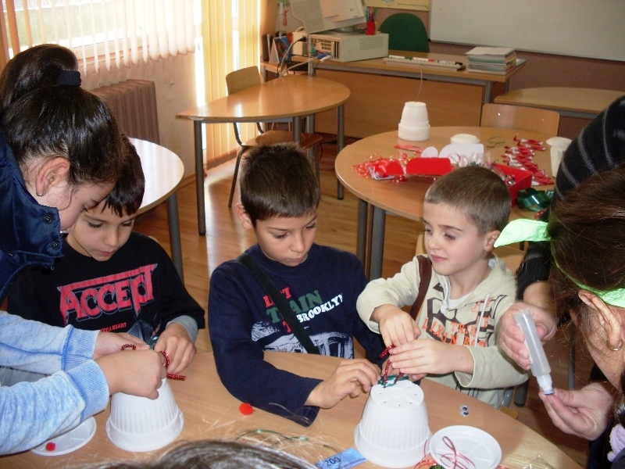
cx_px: 312
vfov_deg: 37.7
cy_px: 234
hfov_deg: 49.0
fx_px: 686
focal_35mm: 38
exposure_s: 1/45
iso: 100
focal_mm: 6.3
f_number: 2.8
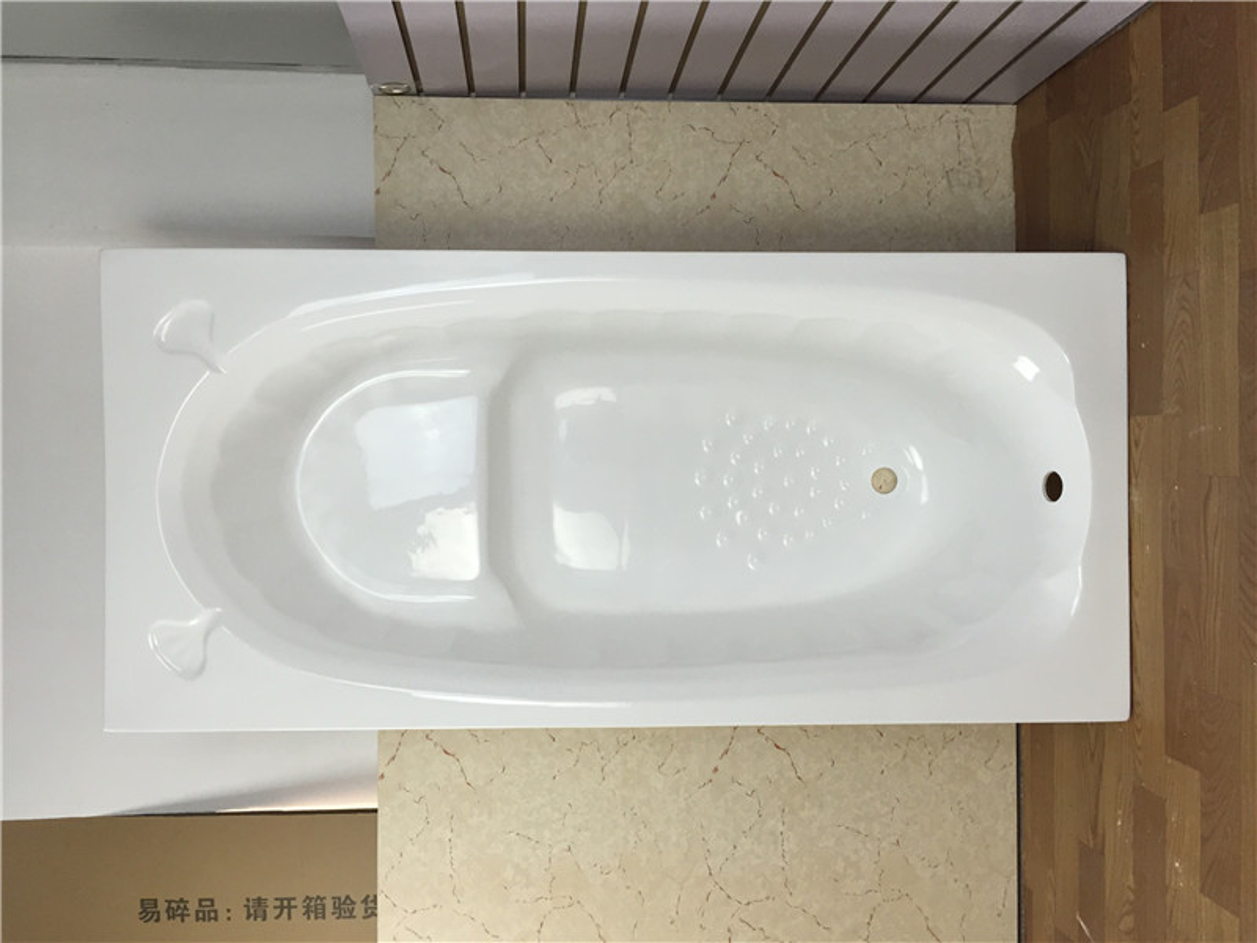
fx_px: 1053
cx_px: 628
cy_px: 472
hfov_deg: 61.7
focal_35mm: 29
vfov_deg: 48.2
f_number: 2.2
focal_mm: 4.15
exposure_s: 1/30
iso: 40
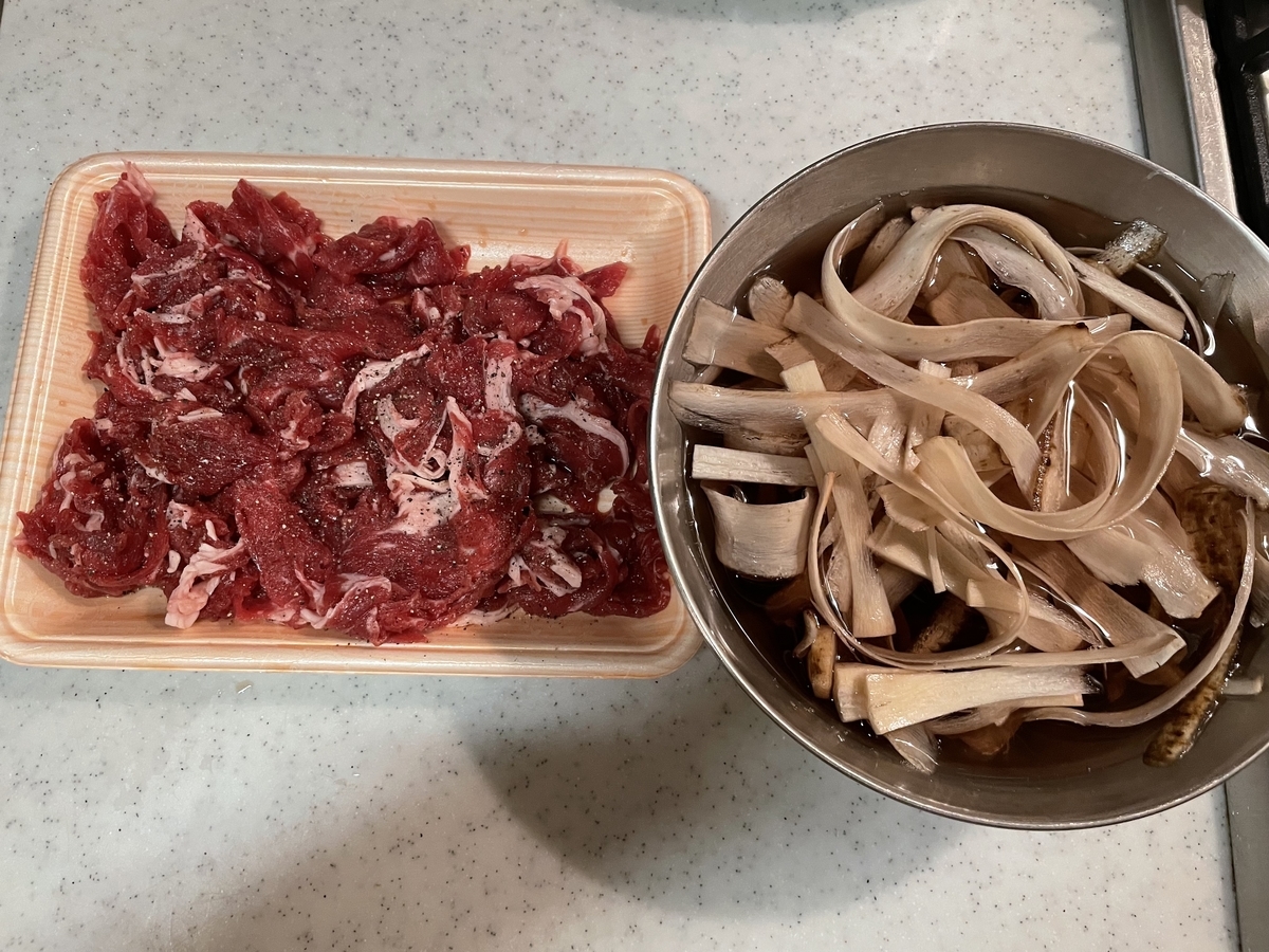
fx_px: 953
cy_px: 476
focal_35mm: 26
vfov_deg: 53.1
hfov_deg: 67.3
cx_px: 634
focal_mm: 4.2
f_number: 1.6
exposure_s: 1/50
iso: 320
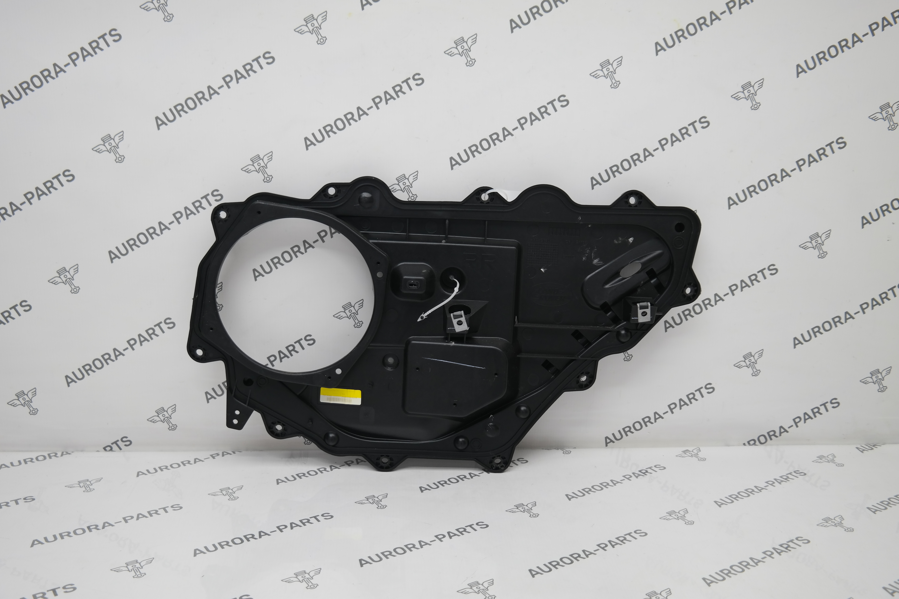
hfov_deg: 50.7
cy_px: 300
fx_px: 949
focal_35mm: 38
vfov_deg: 35.1
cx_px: 450
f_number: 4
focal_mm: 25
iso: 200
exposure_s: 1/60
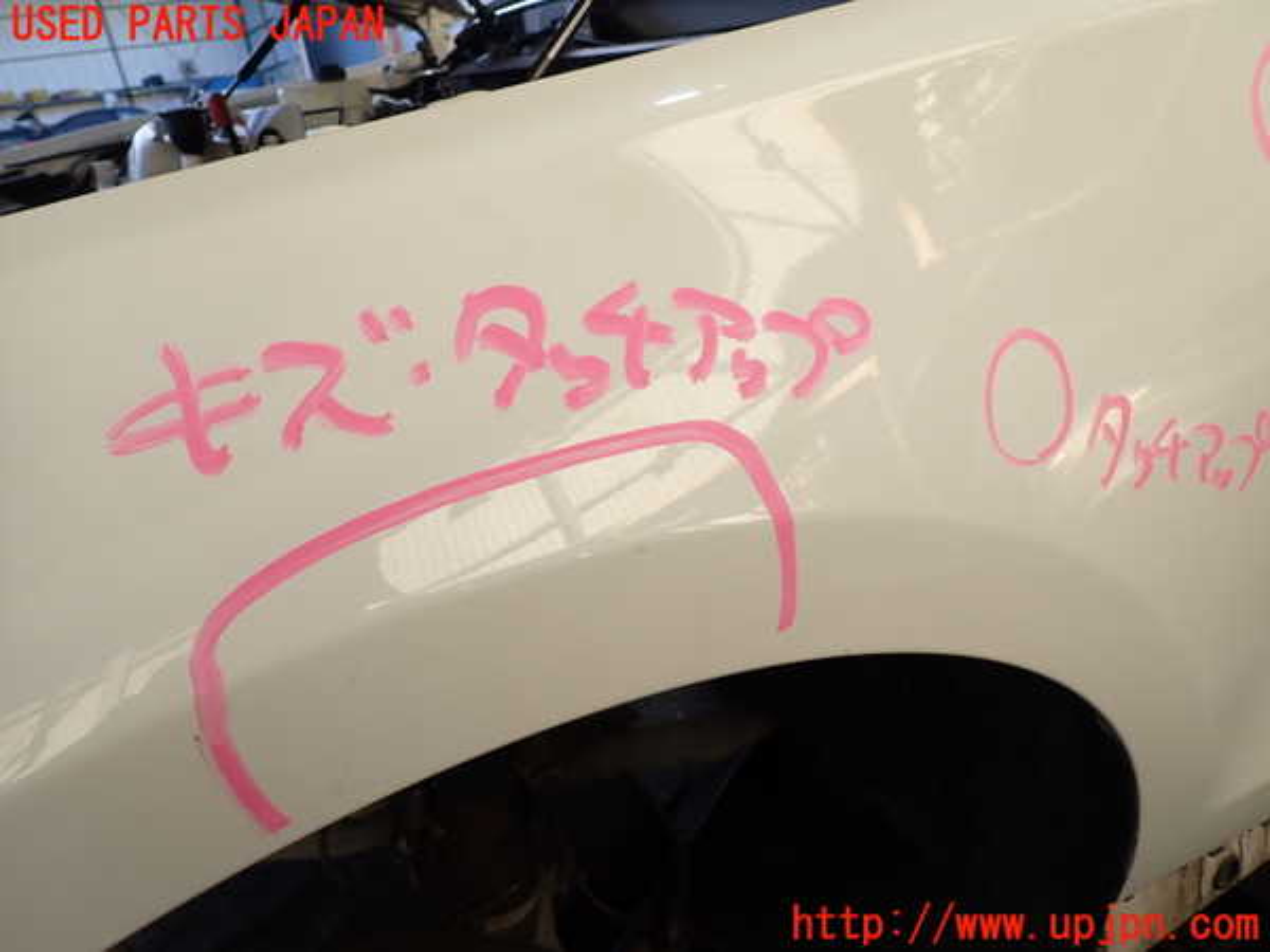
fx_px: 917
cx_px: 635
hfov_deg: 69.4
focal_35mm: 25
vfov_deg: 54.9
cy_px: 476
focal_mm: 4.5
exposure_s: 1/100
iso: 100
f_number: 2.8
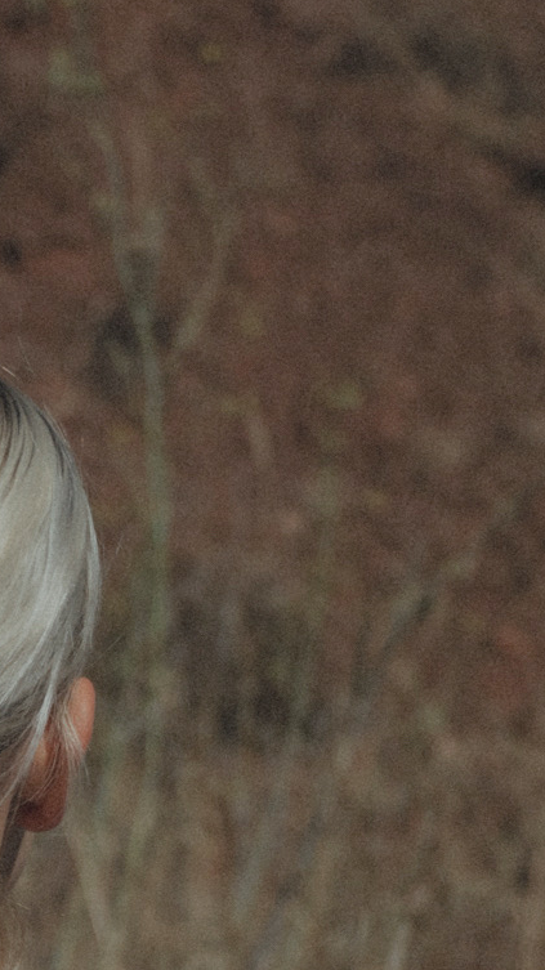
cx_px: -837
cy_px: 1275
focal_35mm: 145
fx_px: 3741
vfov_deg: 14.2
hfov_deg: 7.7
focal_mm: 29.5
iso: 125
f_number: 2.8
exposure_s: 1/16000
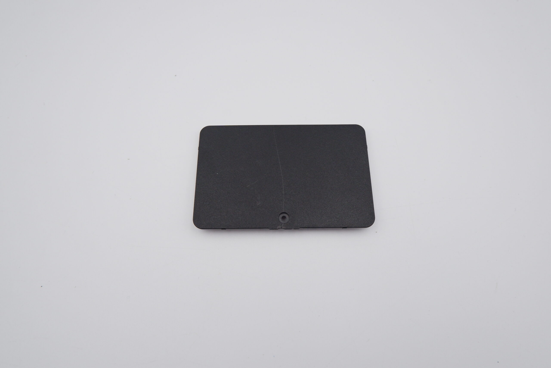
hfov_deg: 76.1
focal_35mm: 23
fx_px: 352
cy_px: 184
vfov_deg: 55.1
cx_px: 276
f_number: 6.4
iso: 1250
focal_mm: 15
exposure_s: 1/480
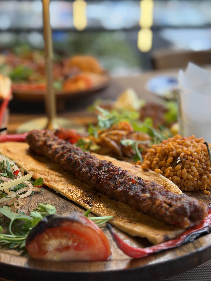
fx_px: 390
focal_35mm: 48
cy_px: 140
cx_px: 106
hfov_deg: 30.3
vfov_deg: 39.7
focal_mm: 6.76
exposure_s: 1/74
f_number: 1.78
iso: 100
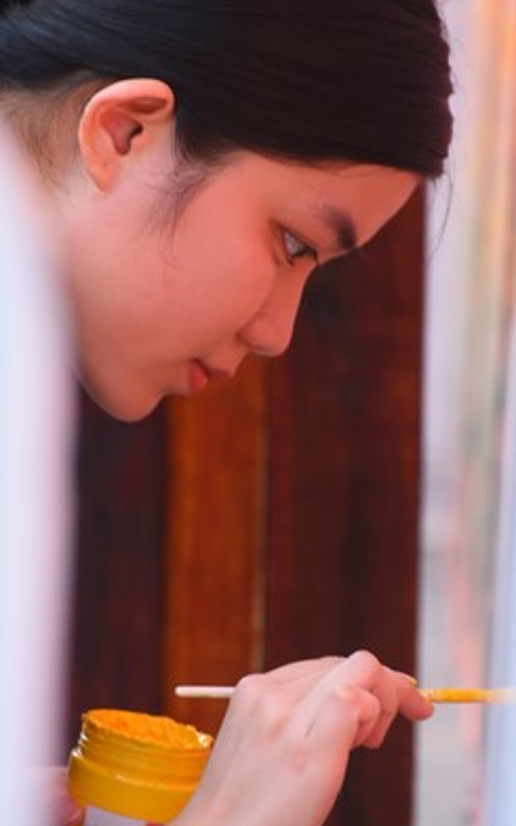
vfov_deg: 5.6
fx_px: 8370
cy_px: 480
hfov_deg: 3.5
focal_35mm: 372
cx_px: 318
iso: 400
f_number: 5.3
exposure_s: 1/125
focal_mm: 220
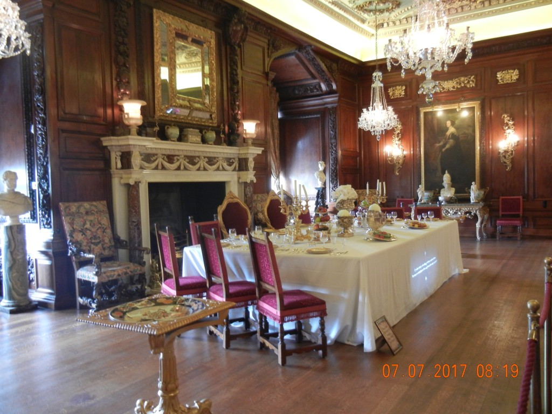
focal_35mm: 30
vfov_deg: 46.8
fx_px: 478
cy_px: 207
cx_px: 276
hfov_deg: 60.0
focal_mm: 5.4
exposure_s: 1/2.6
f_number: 3.5
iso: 400
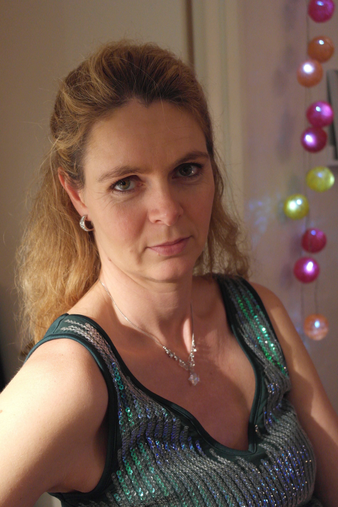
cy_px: 254
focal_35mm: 46
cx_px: 169
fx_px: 648
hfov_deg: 29.2
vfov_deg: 42.7
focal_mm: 30
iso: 1600
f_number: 4.5
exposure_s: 1/13
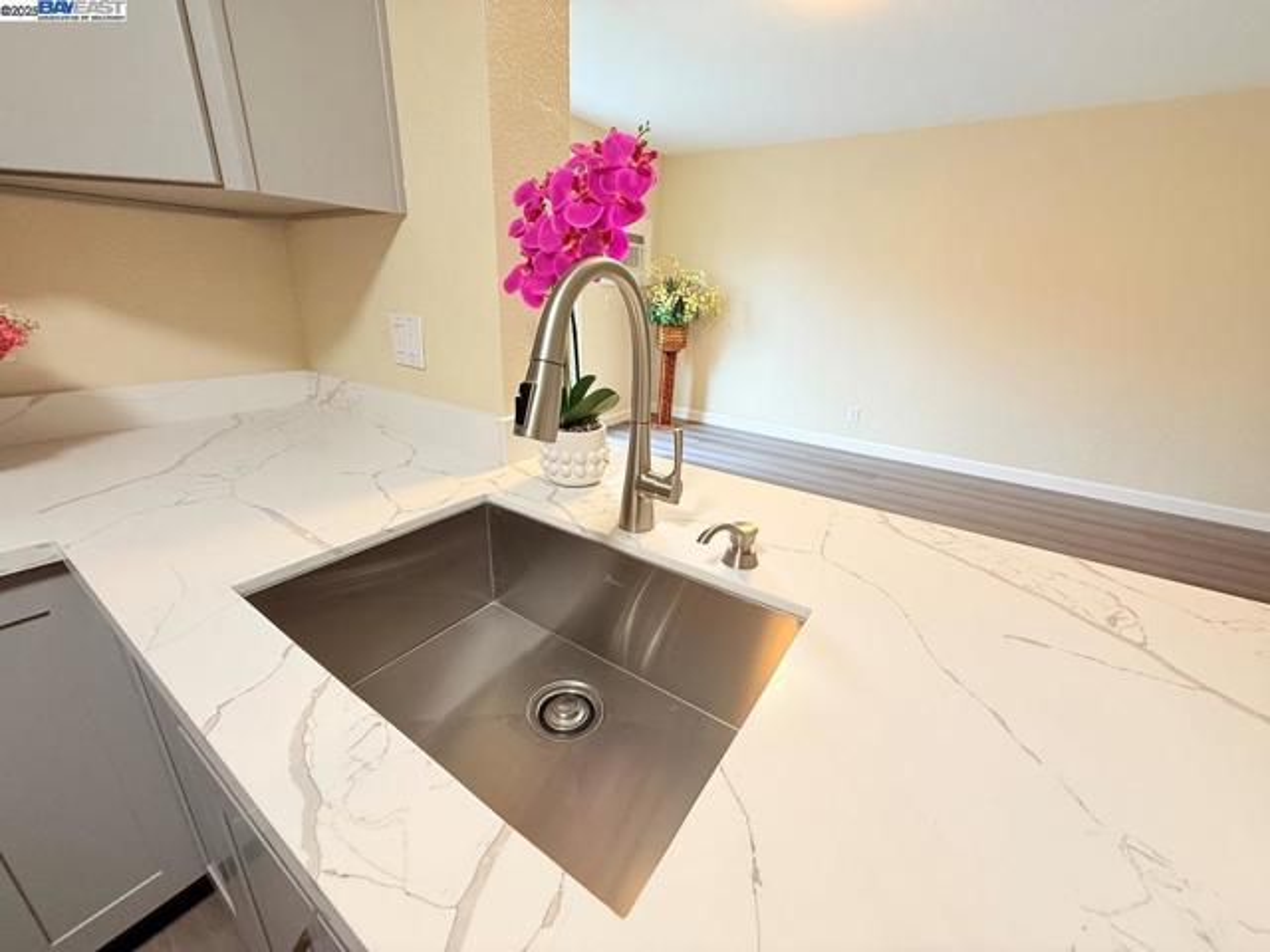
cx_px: 635
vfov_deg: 85.7
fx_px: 514
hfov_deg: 102.1
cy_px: 476
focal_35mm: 14
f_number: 2.2
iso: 200
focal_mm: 2.22
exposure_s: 1/60
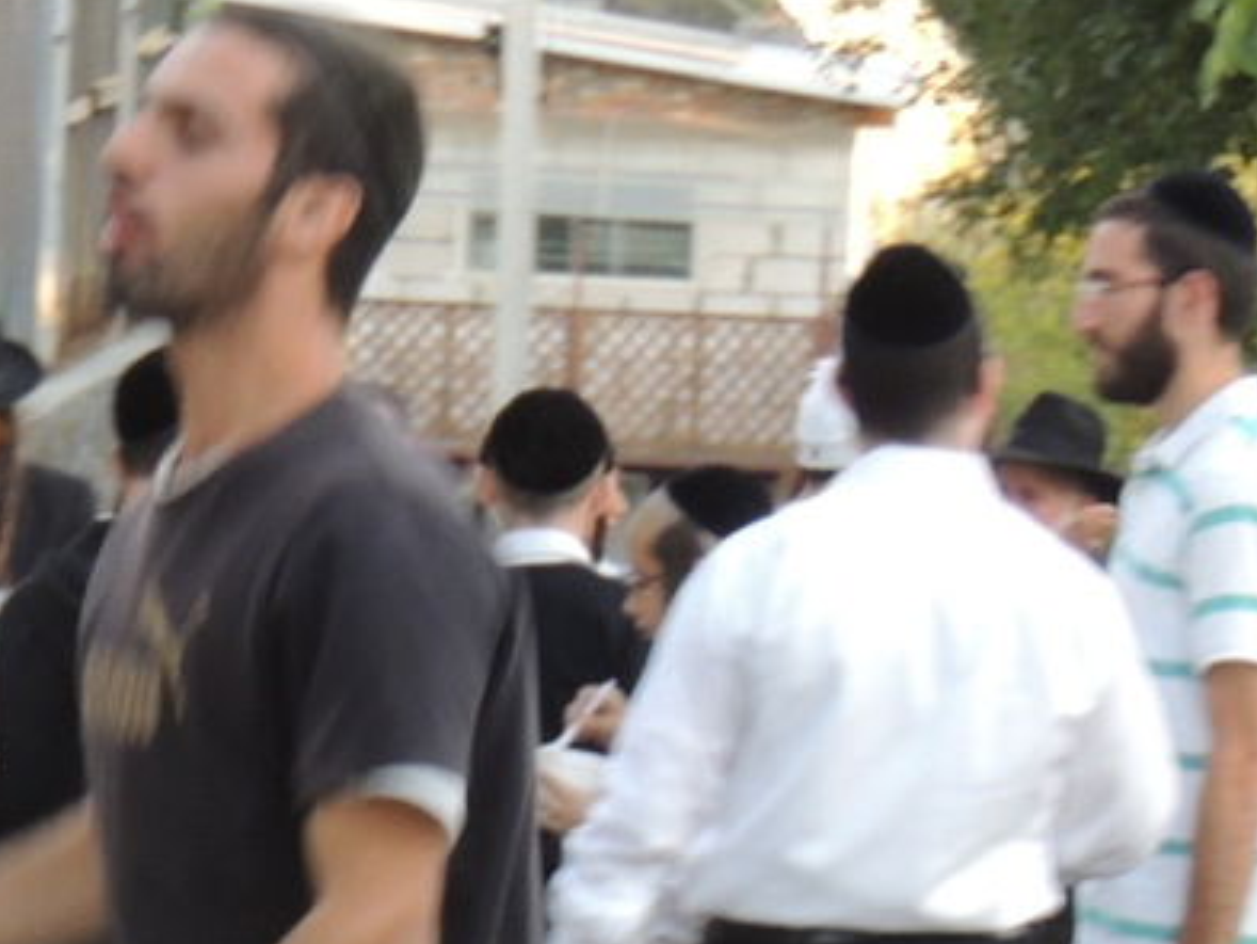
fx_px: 11006
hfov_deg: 6.5
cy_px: 1203
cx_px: -80
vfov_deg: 4.9
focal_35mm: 303
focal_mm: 15.1
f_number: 4
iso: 200
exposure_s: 1/60
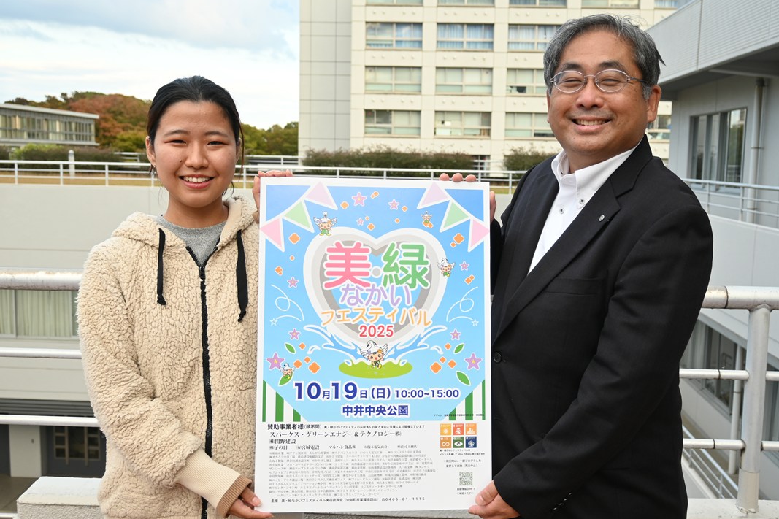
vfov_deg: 39.7
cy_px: 262
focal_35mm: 33
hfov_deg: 56.9
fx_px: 720
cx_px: 390
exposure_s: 1/250
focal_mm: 21.5
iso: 220
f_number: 4
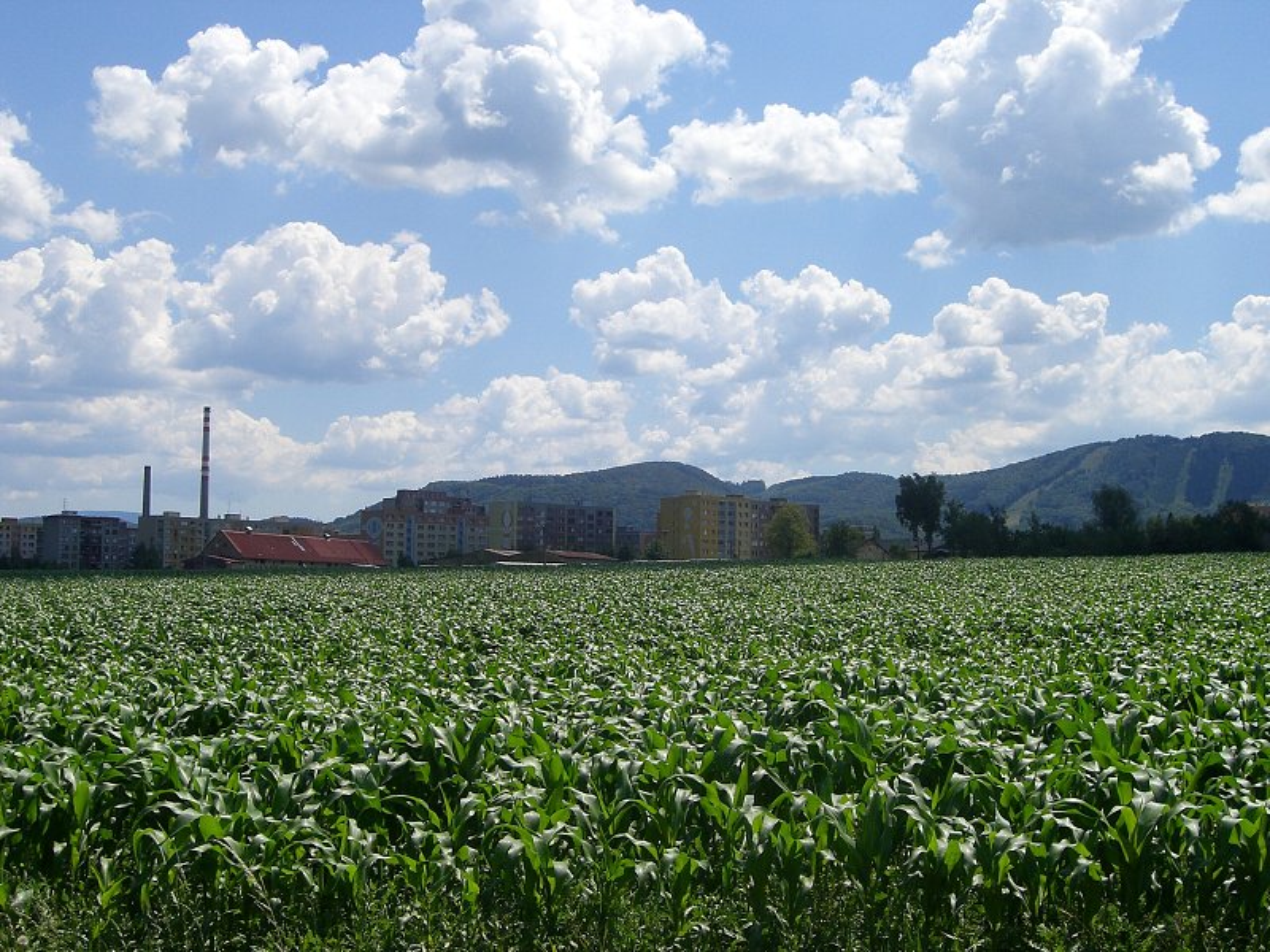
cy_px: 476
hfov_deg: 41.2
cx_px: 635
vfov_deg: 31.5
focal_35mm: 46
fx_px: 1688
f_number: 4.7
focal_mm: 7.56
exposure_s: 1/1000
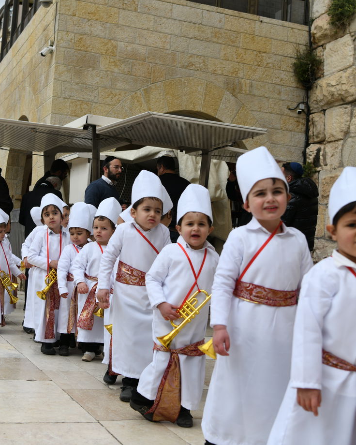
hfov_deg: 30.0
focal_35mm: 50
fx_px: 659
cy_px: 220
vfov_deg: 37.3
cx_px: 115
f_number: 4
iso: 200
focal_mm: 35
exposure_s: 1/2000
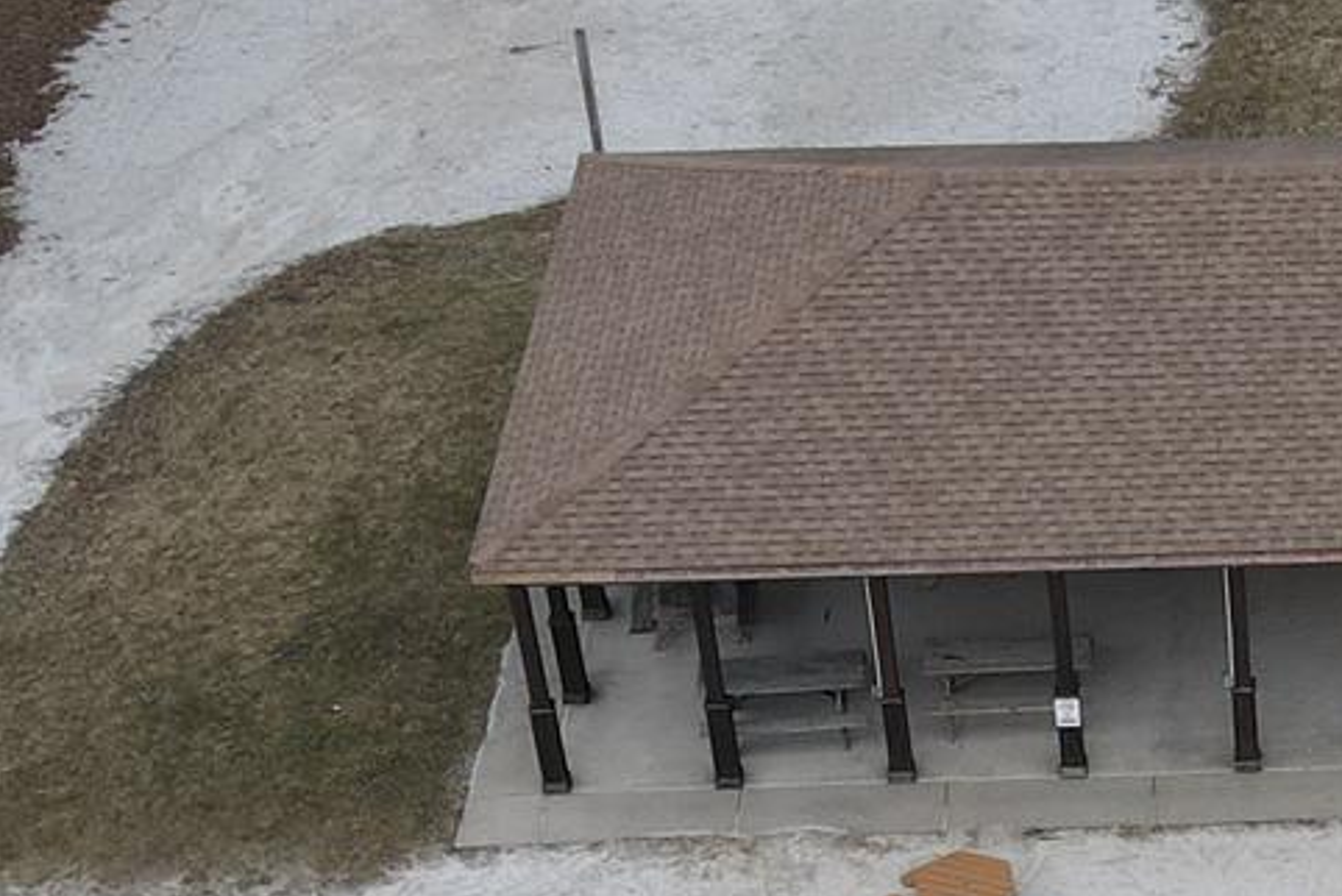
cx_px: 1556
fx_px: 3954
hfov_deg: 18.4
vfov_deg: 12.1
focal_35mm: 106
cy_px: 1505
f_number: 2.8
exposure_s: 1/500
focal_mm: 4.5
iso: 100
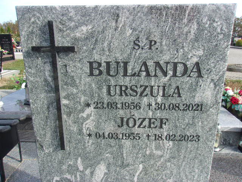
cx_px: 121
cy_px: 91
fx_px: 189
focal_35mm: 27
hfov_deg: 65.3
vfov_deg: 51.4
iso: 80
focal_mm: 4.9
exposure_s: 1/40
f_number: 10.4
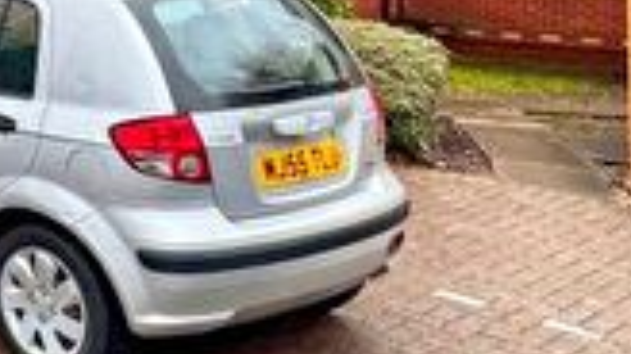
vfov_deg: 17.3
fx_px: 1087
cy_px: -110
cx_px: -296
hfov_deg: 25.2
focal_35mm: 65
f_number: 2.2
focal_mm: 2.22
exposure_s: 1/99
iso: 64
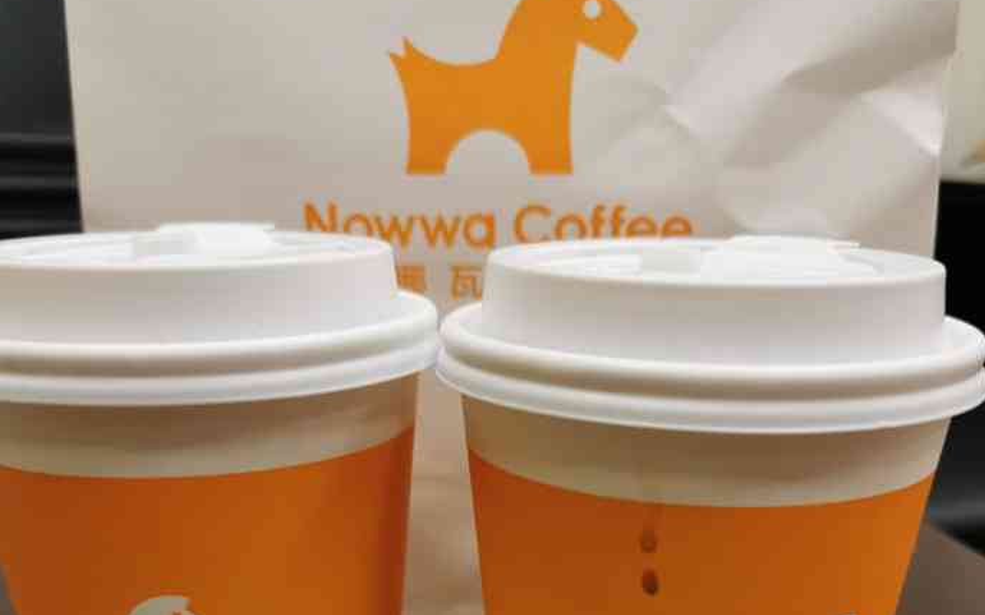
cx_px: 502
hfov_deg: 50.4
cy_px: 626
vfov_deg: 30.3
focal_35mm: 39
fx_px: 1047
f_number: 1.8
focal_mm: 5.58
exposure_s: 1/50
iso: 200
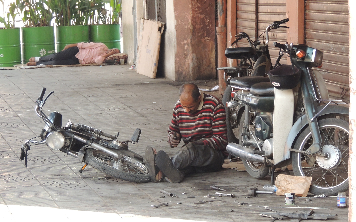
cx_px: 178
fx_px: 1756
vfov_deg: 7.2
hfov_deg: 11.6
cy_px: 110
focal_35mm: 181
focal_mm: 30.3
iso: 400
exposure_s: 1/100
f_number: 4.5
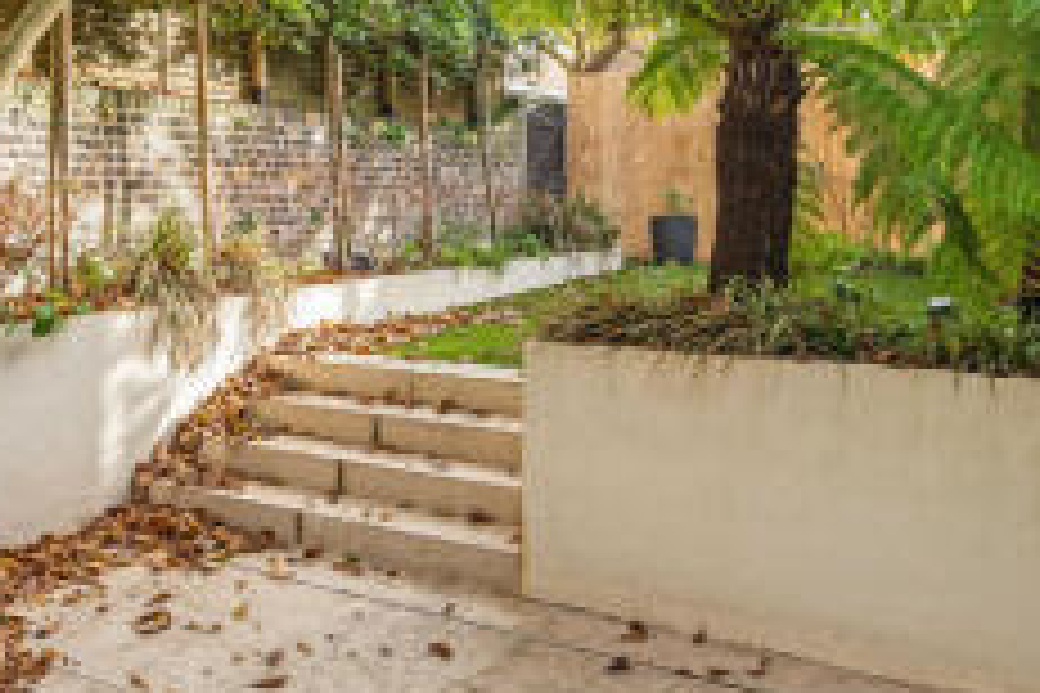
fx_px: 953
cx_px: 432
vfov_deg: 38.2
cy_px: 119
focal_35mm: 33
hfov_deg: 56.9
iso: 250
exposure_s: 1/80
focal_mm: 16
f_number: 7.1
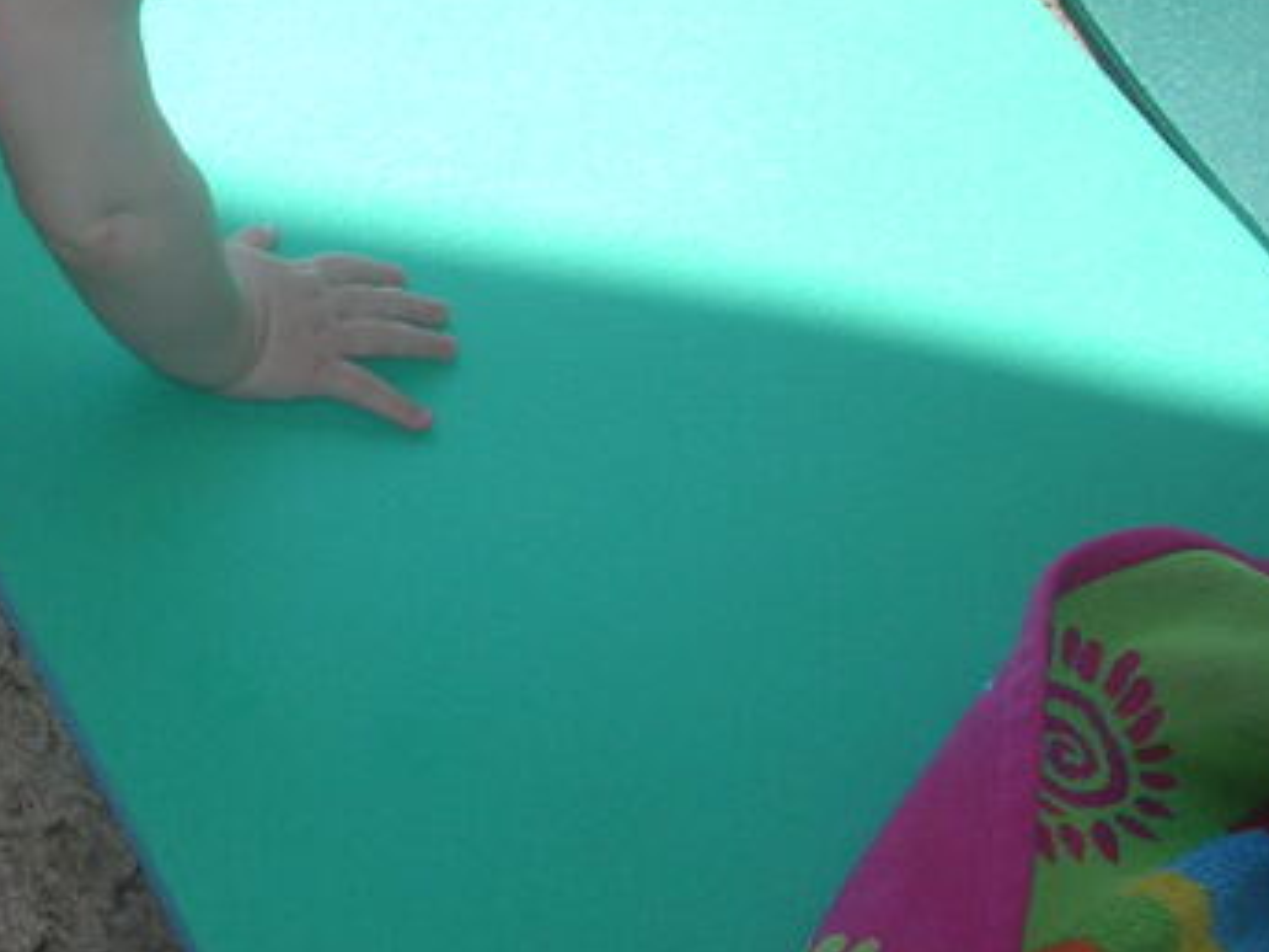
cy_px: -33
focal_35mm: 86
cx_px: -159
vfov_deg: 16.7
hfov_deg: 21.5
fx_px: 3153
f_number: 2.8
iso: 50
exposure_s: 1/750
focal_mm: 6.1
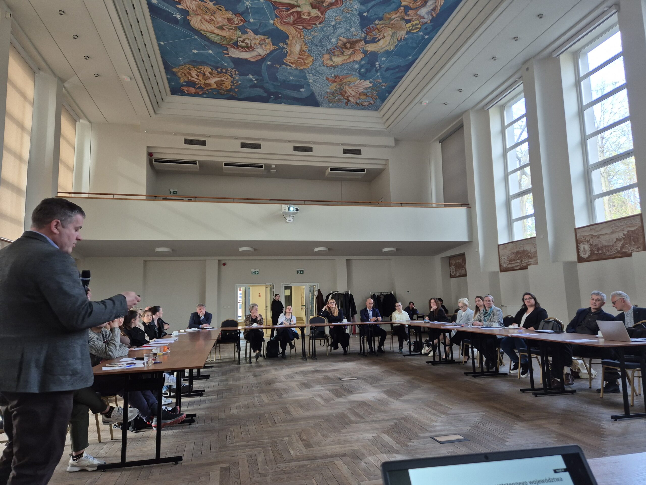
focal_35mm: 23
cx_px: 323
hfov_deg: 73.9
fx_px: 429
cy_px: 242
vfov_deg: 58.9
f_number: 1.8
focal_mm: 5.4
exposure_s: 1/100
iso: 160
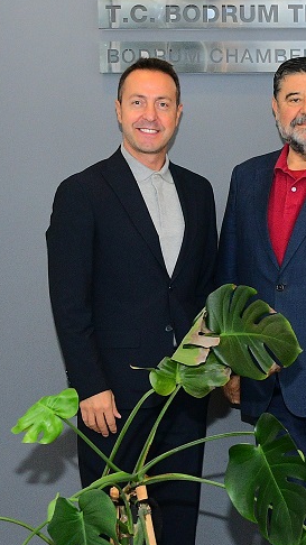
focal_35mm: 91
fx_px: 1314
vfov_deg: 23.4
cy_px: 311
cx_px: 409
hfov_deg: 12.8
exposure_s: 1/125
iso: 1250
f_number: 6.3
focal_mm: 22
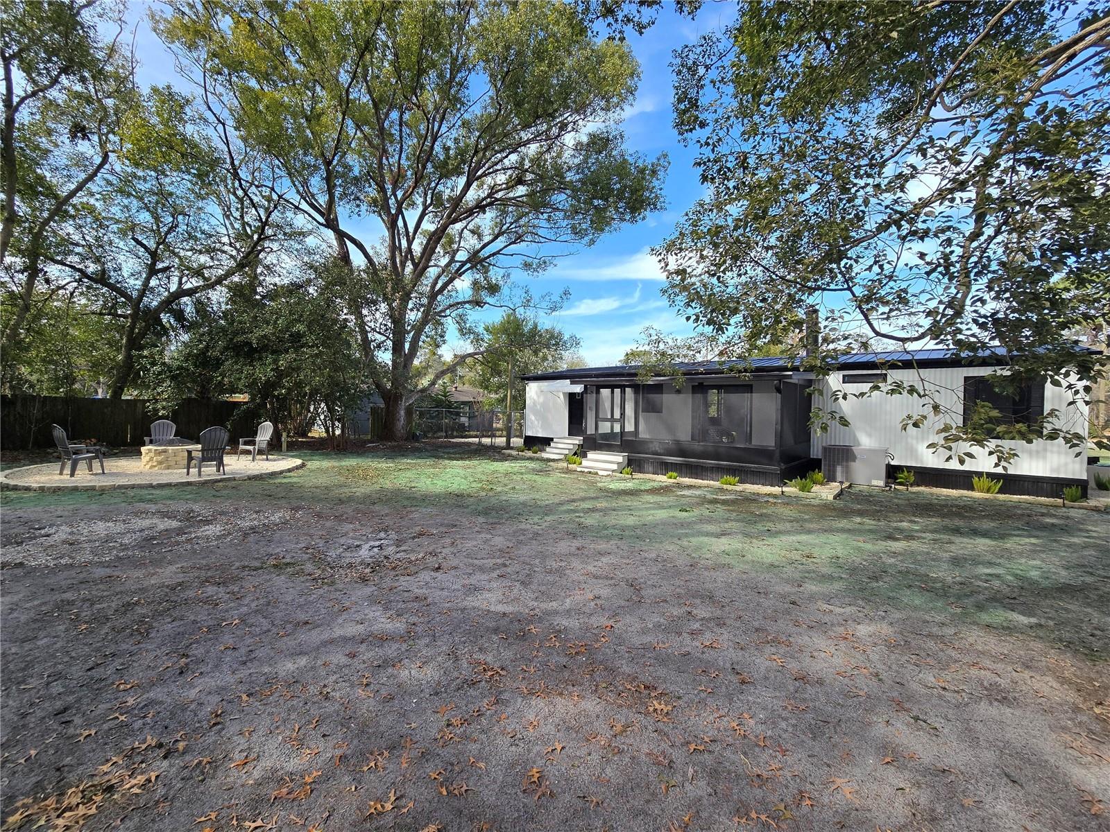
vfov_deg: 89.9
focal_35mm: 13
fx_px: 417
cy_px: 416
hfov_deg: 106.2
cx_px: 555
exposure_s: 1/907
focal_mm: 2.2
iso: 50
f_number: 2.2
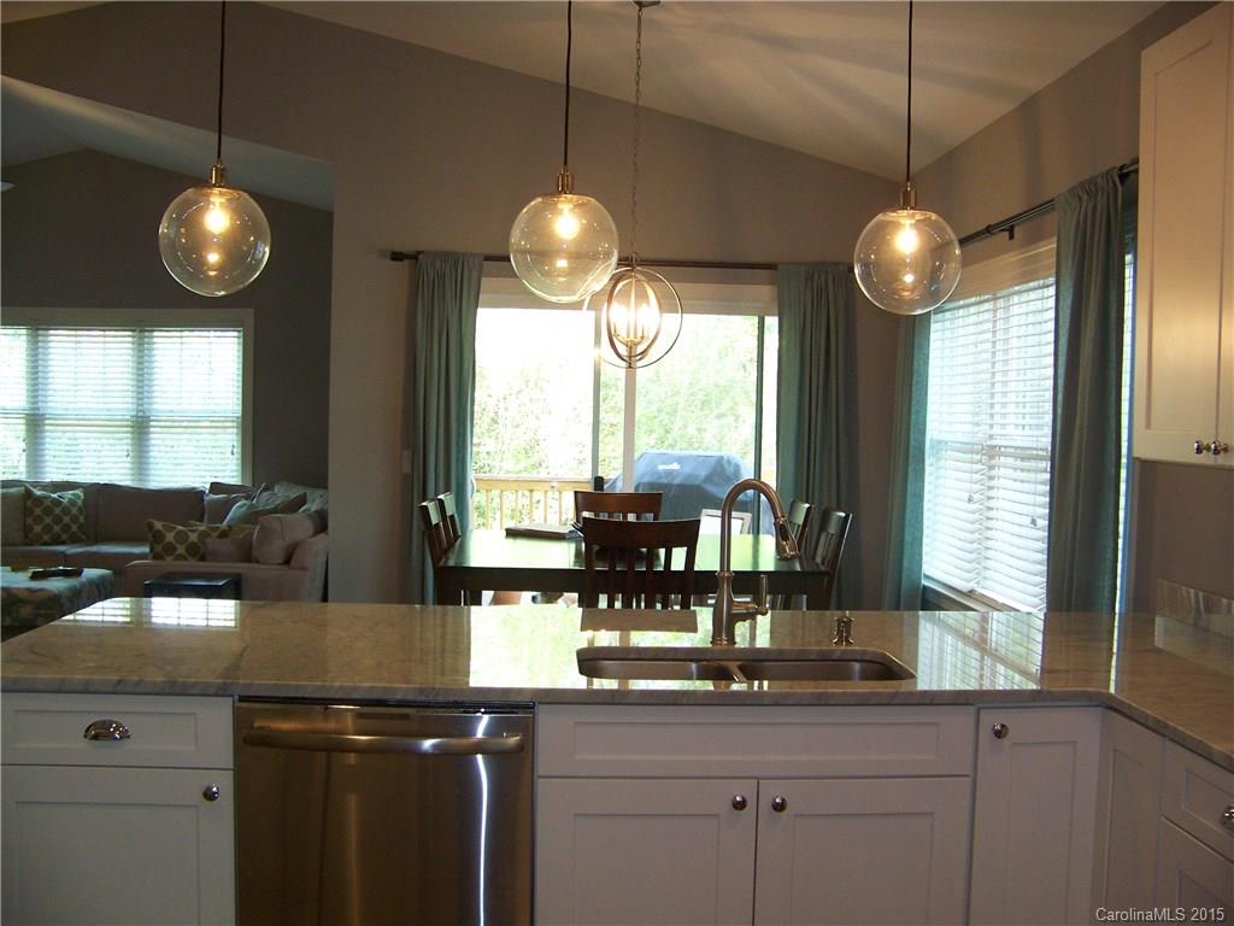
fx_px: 1283
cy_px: 463
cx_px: 617
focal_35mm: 36
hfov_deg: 51.4
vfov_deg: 39.7
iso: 160
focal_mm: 5.85
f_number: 2.8
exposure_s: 1/30
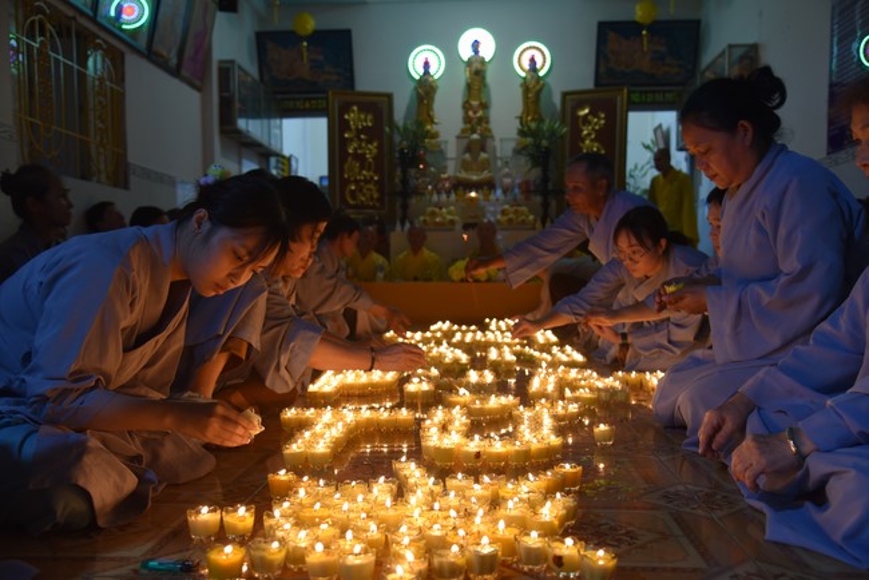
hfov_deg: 55.8
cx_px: 434
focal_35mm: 34
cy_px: 290
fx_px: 821
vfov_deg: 38.9
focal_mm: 34
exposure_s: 1/60
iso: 900
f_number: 4
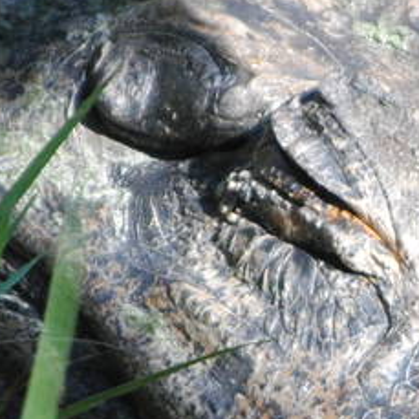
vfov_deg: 1.4
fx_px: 17693
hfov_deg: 1.4
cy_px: 327
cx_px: 410
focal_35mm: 1292
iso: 360
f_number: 5
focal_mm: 145
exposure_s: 1/500
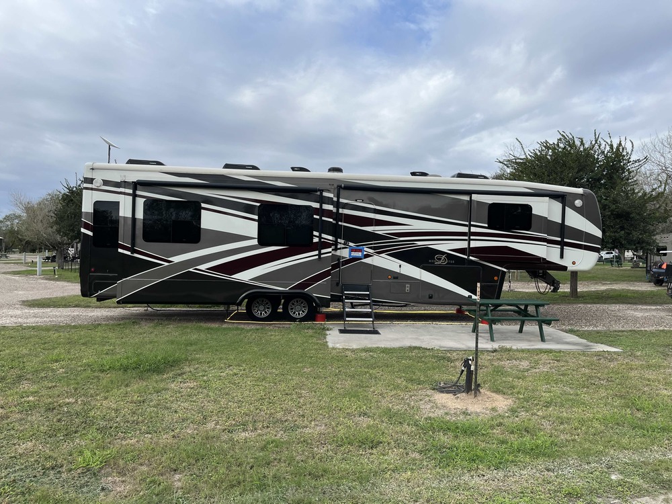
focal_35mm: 26
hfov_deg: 67.3
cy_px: 252
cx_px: 336
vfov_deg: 53.1
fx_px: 505
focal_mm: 5.1
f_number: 1.6
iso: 50
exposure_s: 1/2899
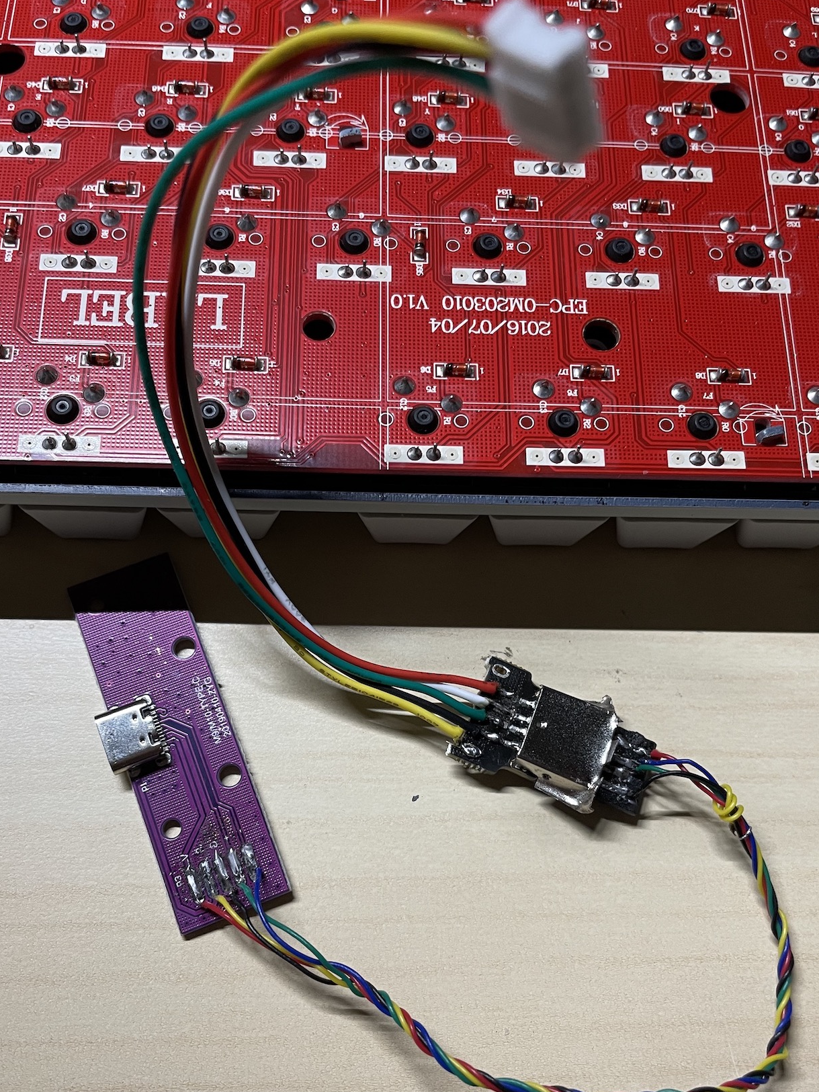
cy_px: 647
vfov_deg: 56.4
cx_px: 393
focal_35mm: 32
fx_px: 1009
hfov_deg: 44.2
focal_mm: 4.2
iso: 125
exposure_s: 1/86
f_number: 1.6
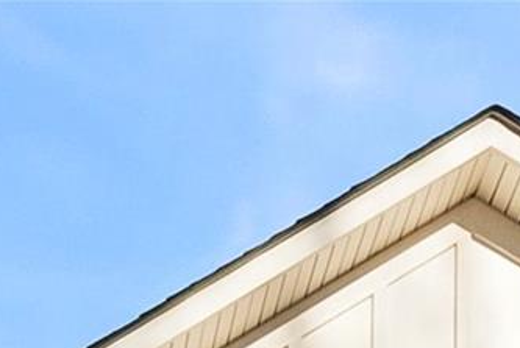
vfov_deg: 10.6
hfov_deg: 23.2
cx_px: 89
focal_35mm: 86
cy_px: 1065
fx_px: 1244
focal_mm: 14
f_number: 10
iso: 1600
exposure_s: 1/320
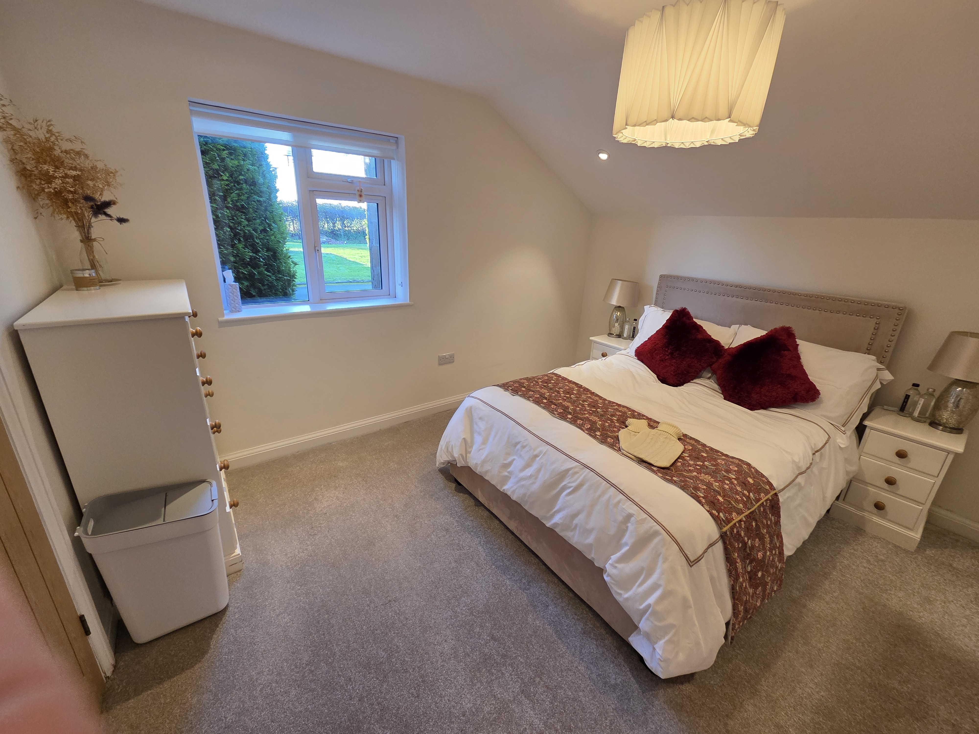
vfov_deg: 89.9
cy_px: 367
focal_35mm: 13
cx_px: 490
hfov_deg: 106.2
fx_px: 368
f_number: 2.2
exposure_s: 1/100
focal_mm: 2.2
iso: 160
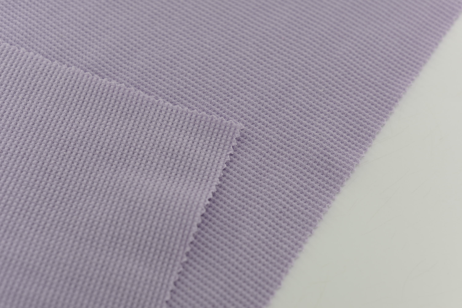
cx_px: 231
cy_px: 154
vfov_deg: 27.0
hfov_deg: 39.6
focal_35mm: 50
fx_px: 642
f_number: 3.5
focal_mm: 50
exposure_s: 1/200
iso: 100
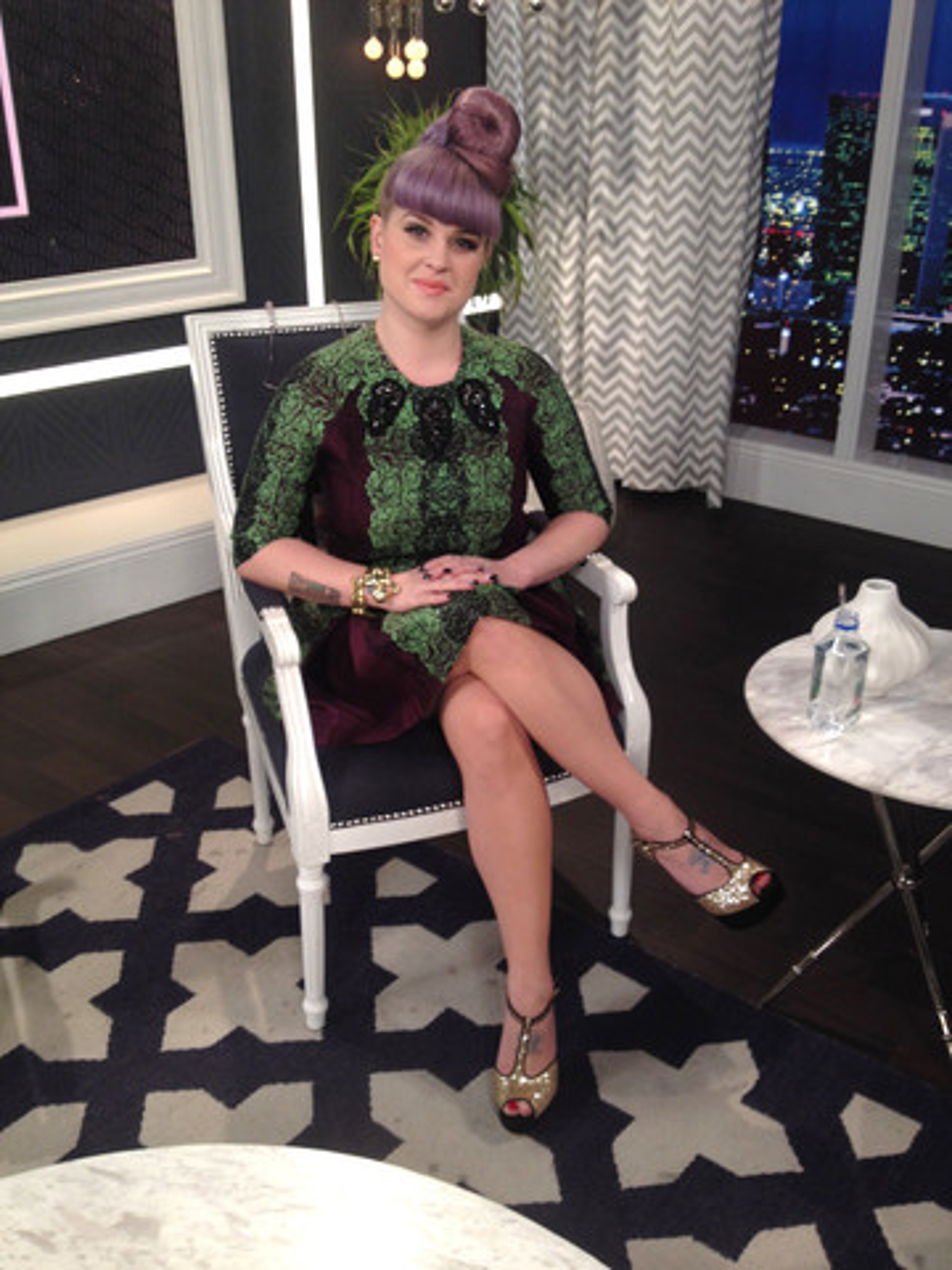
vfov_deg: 52.6
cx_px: 476
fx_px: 1283
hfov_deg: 40.7
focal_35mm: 35
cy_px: 635
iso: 50
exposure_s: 1/24
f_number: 2.4
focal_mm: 4.28
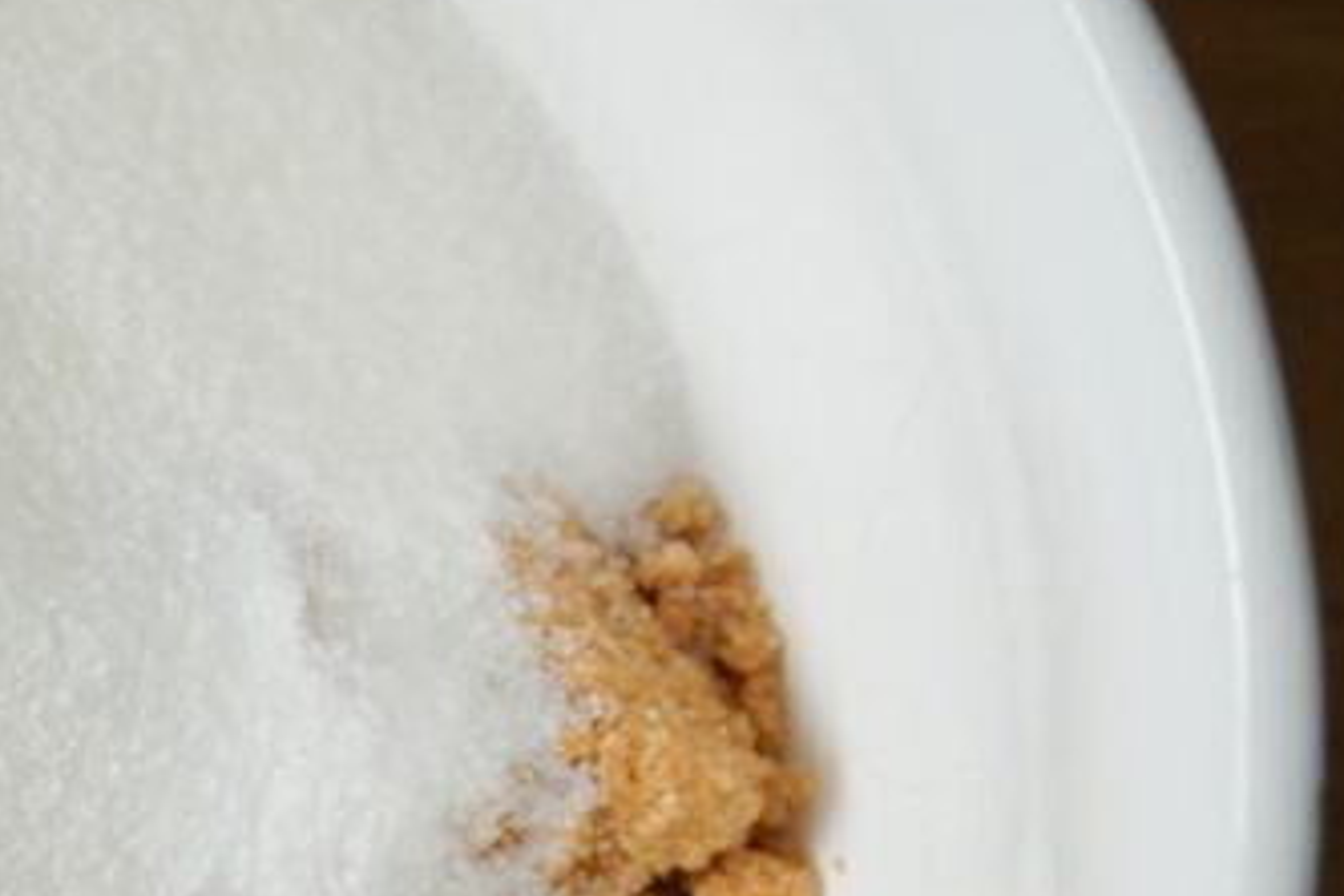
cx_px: -597
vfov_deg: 5.3
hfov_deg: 7.8
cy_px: 737
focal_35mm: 258
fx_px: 9631
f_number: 4
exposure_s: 1/400
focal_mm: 56
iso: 400
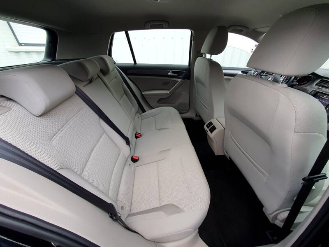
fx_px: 124
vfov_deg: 89.9
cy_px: 124
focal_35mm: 13
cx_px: 164
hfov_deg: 106.2
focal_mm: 1.8
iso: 50
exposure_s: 1/50
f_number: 2.2
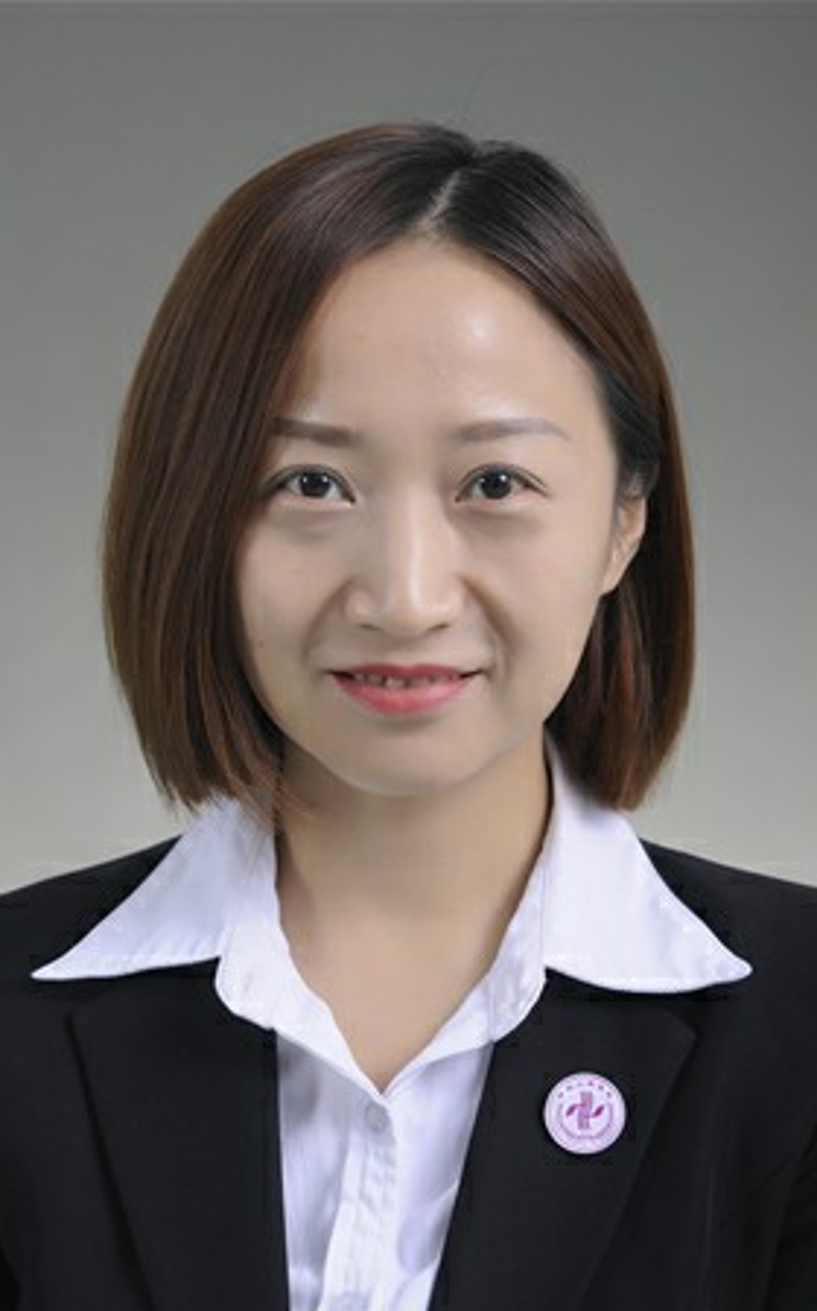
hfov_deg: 10.0
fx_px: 4657
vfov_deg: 16.0
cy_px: 656
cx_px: 397
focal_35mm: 131
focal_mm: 85
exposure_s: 1/125
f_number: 5.6
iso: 160
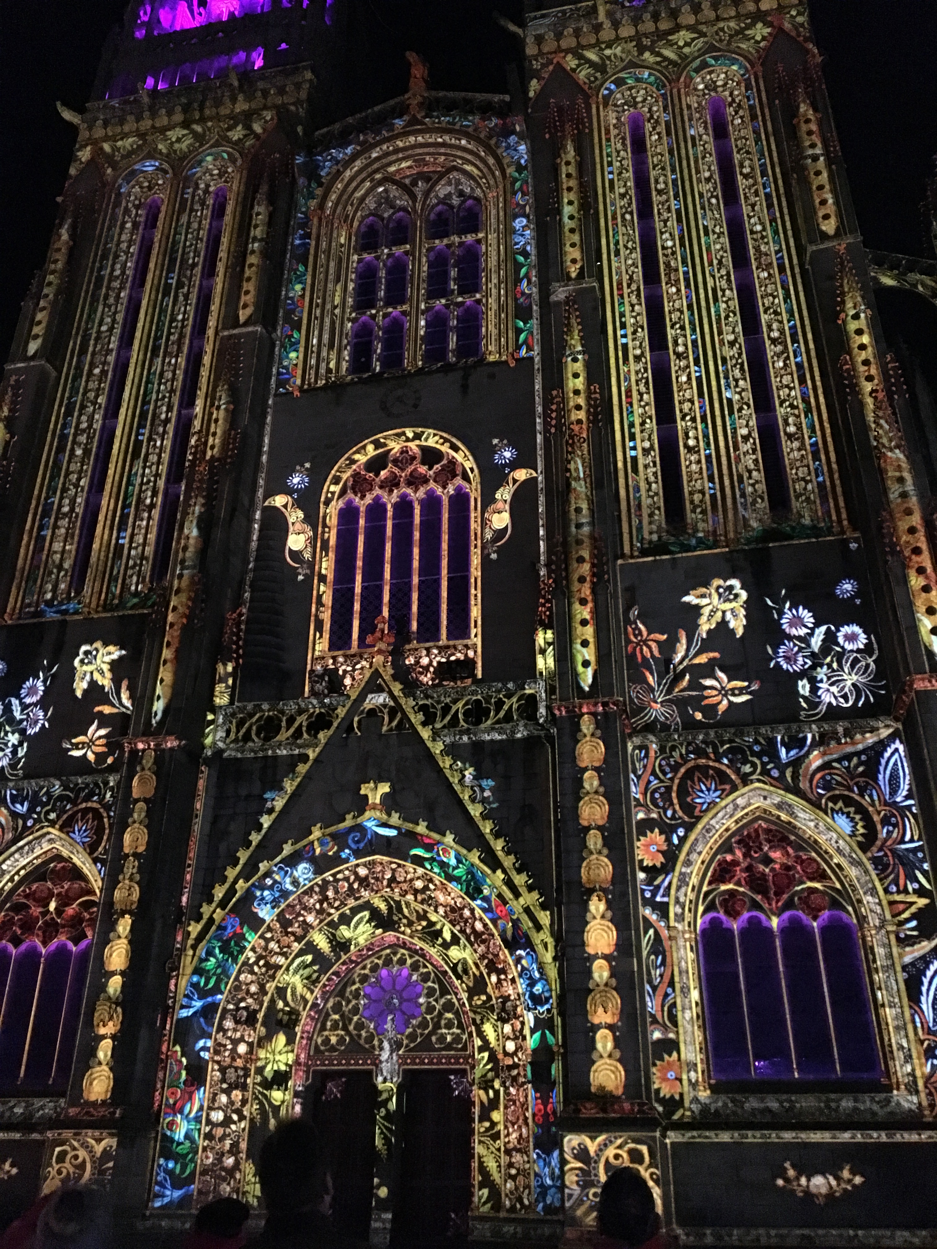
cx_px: 468
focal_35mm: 29
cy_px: 624
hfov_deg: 48.2
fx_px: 1047
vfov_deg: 61.7
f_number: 2.2
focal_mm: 4.15
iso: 1000
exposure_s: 1/17
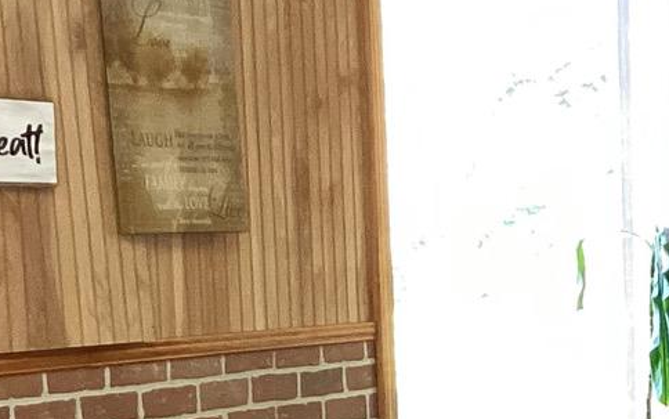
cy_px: 603
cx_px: 959
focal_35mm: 139
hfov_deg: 14.2
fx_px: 2535
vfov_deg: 9.2
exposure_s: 1/60
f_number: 2.4
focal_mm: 3.3
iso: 160
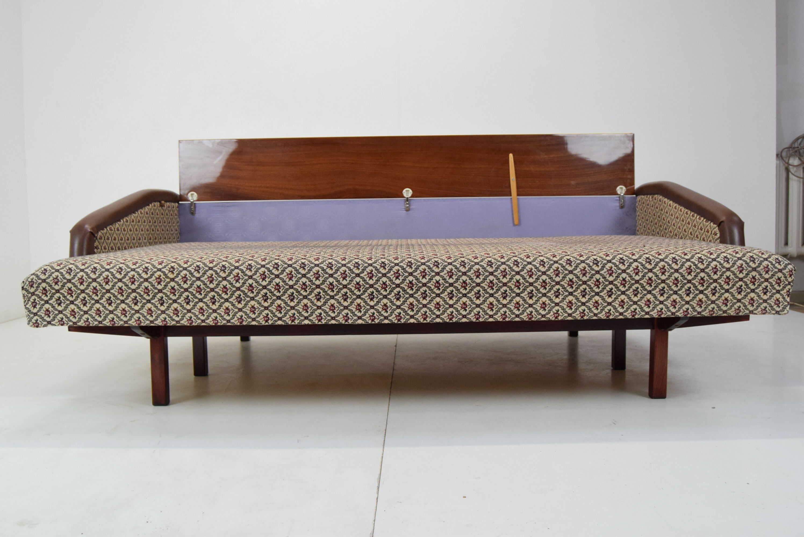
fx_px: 670
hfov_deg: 61.9
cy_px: 268
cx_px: 402
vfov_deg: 43.7
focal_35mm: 30
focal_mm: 20
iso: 1600
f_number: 6.3
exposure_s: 1/160
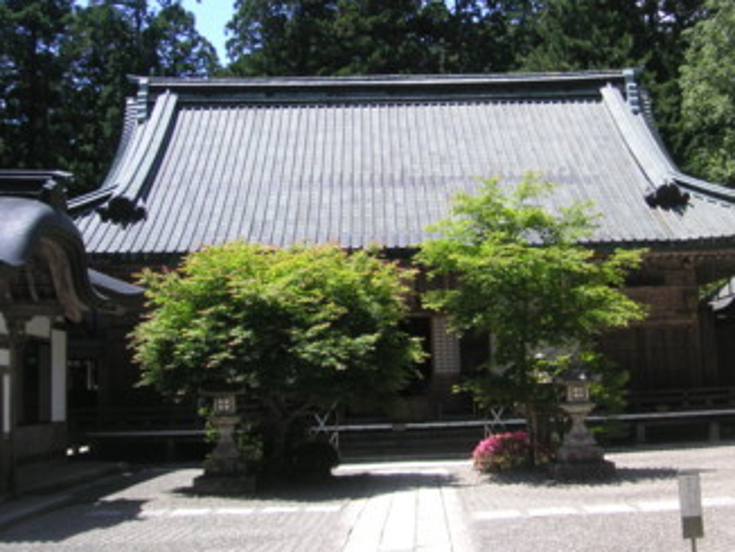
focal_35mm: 51
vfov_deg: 28.5
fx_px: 1084
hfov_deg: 37.4
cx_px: 431
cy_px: 225
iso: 50
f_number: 2.8
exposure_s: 1/750
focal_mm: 6.1
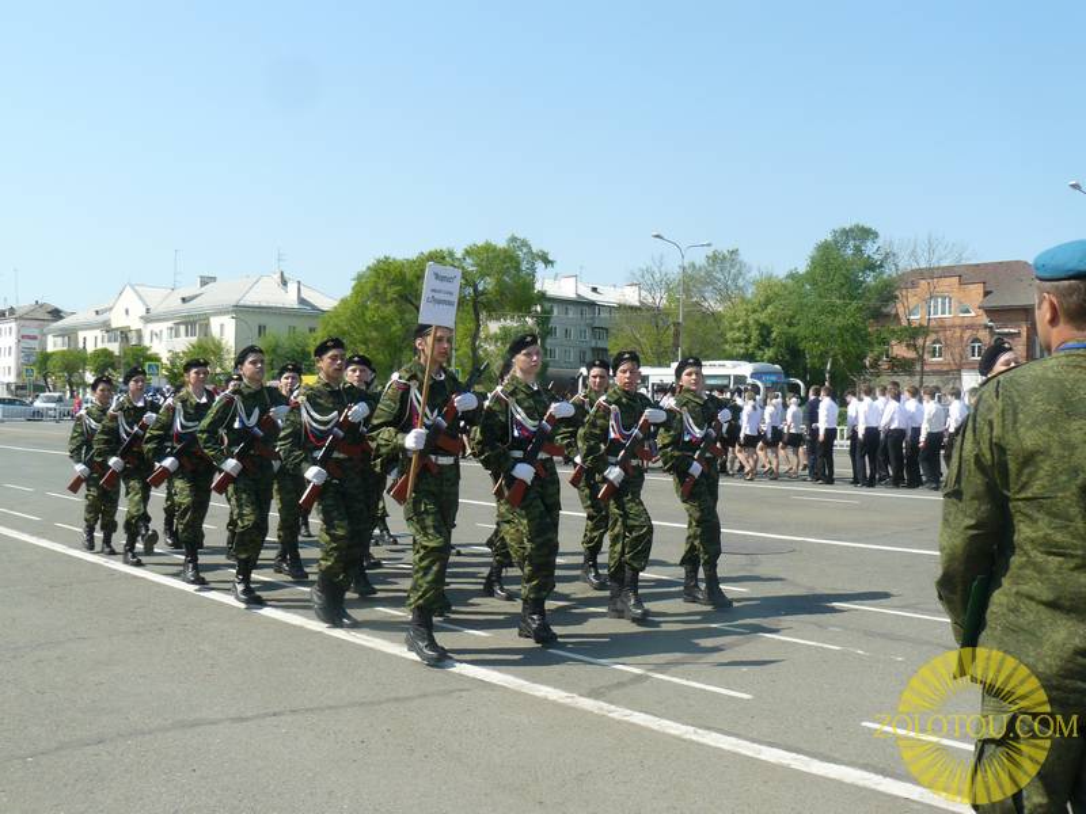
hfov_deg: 51.4
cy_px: 407
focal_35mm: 36
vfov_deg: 39.7
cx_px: 543
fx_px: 1129
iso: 100
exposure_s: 1/320
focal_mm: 6
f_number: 5.6
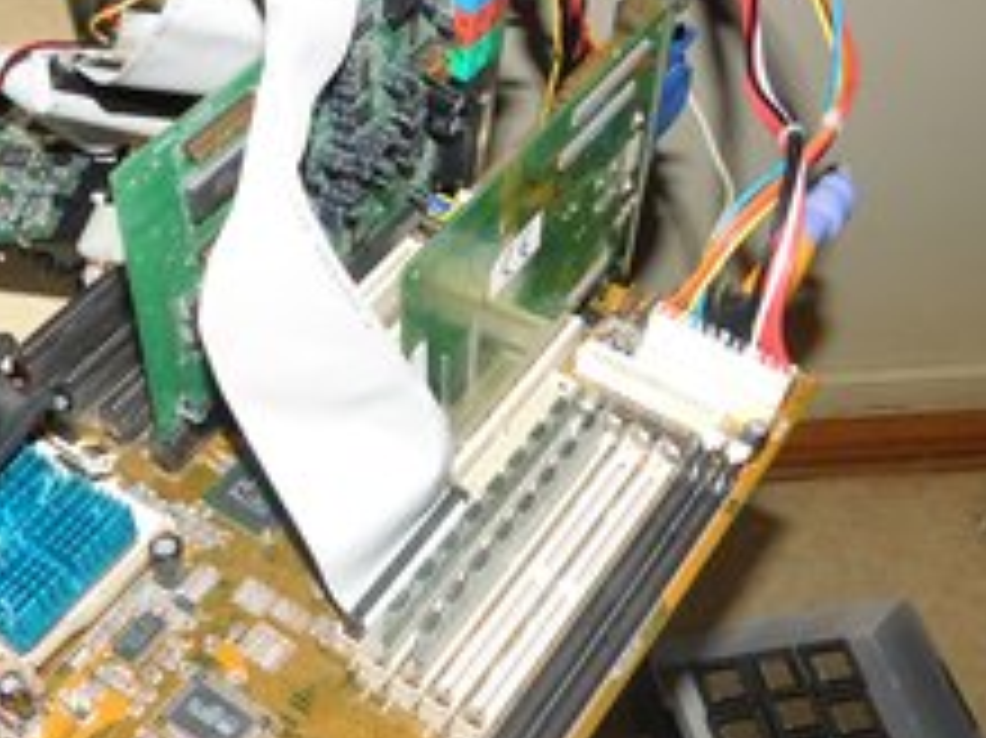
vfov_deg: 34.0
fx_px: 1196
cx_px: 311
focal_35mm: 42
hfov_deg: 44.0
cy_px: 500
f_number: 3
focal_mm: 4
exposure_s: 1/30
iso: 200
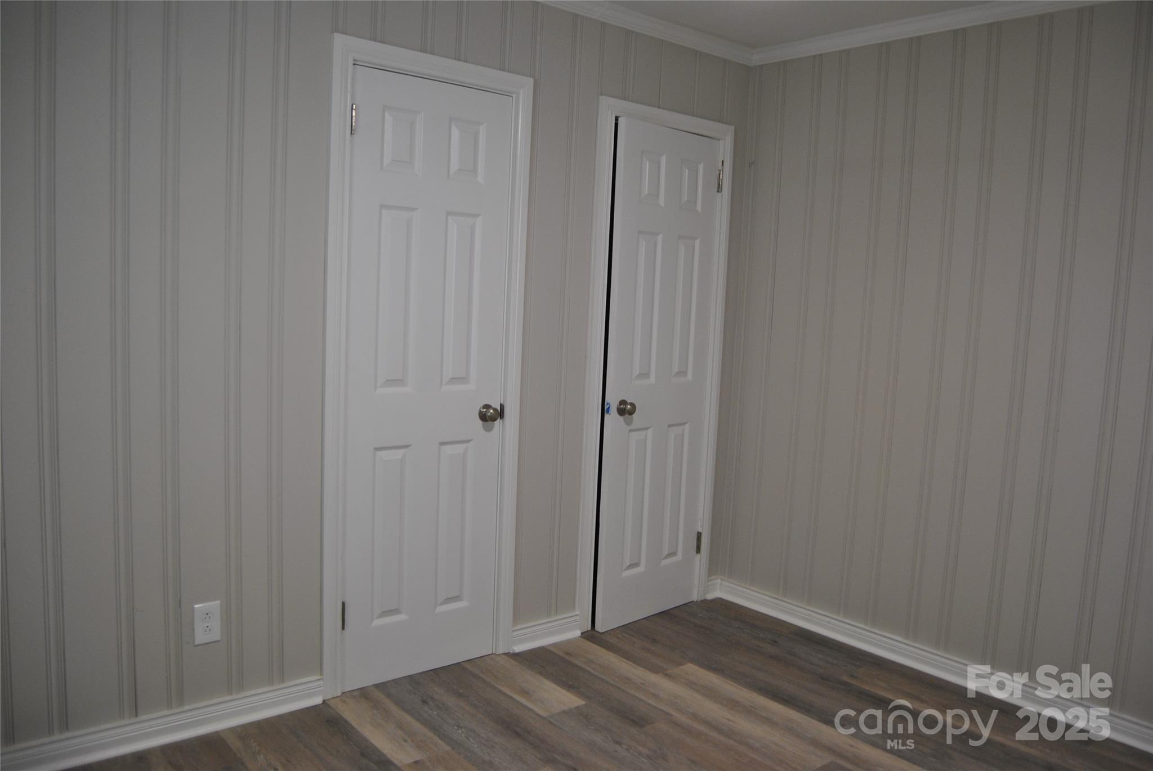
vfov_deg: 48.0
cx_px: 576
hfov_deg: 67.3
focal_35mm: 27
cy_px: 386
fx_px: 866
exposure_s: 1/30
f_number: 3.5
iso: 200
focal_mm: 18
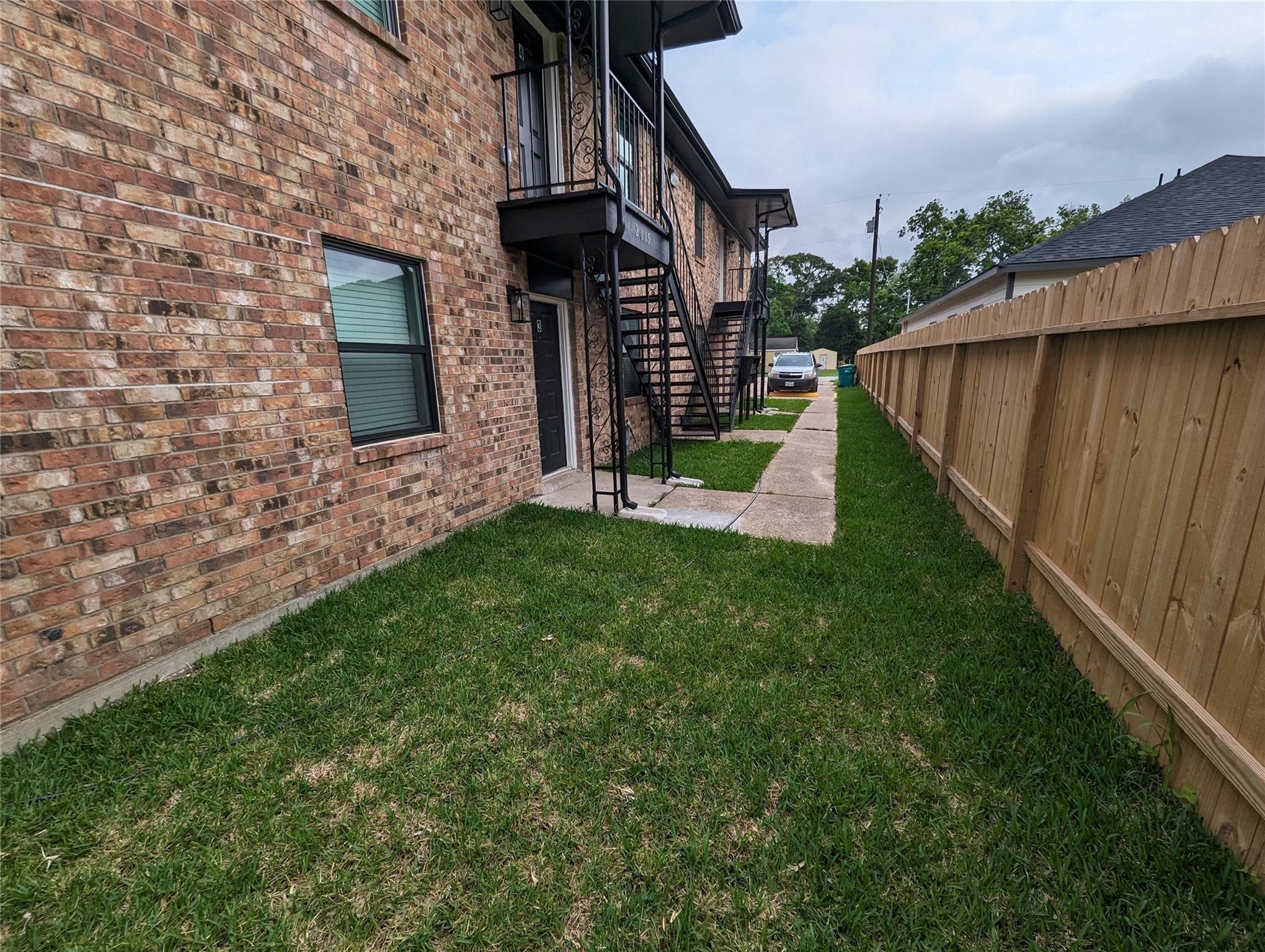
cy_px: 476
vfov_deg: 90.1
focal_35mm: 13
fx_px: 476
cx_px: 632
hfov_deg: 106.1
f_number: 2.2
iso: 50
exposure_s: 1/928
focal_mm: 1.95
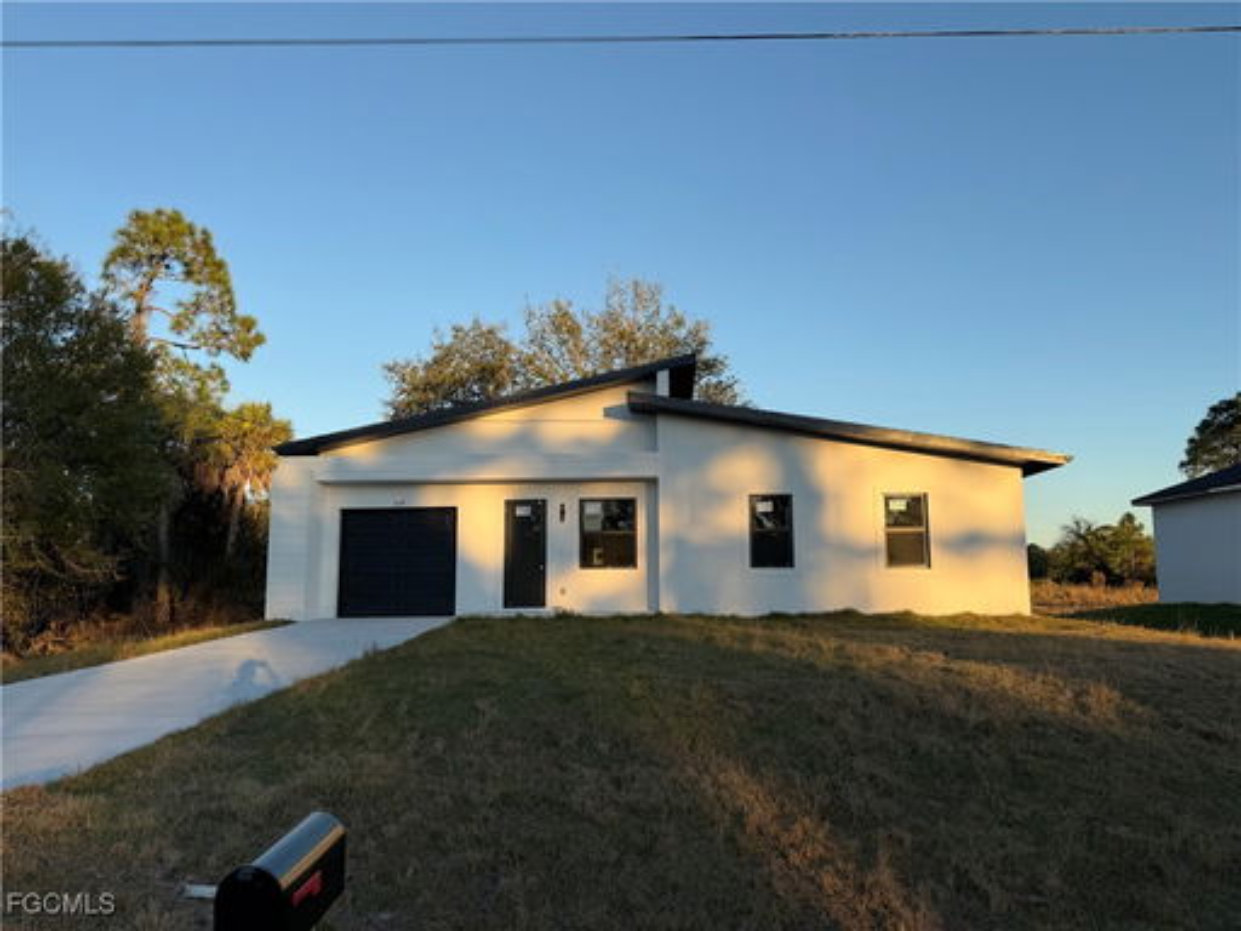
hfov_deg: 71.6
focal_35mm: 24
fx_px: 860
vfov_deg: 56.8
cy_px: 466
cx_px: 620
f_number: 1.78
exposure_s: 1/1812
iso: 80
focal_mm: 6.76
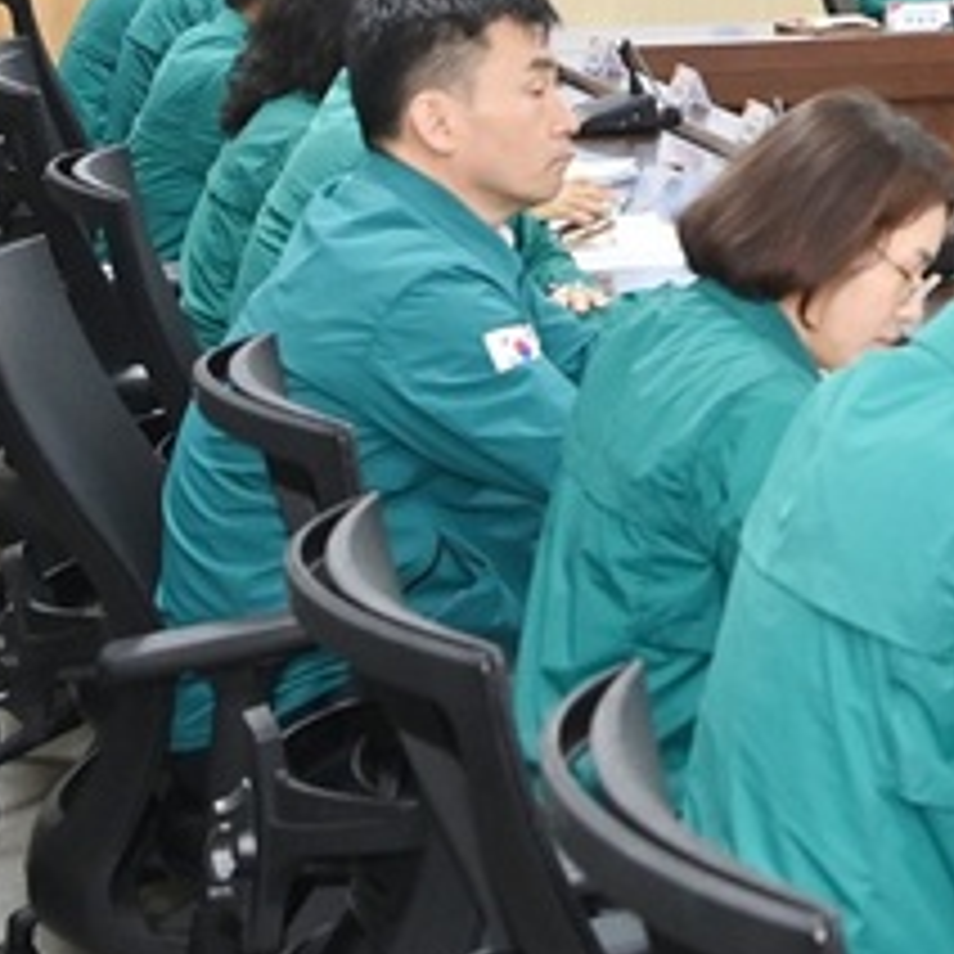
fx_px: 3492
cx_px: 1809
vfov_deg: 15.2
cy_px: -45
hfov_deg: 13.6
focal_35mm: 112
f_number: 5.6
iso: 2500
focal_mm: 31
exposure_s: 1/200
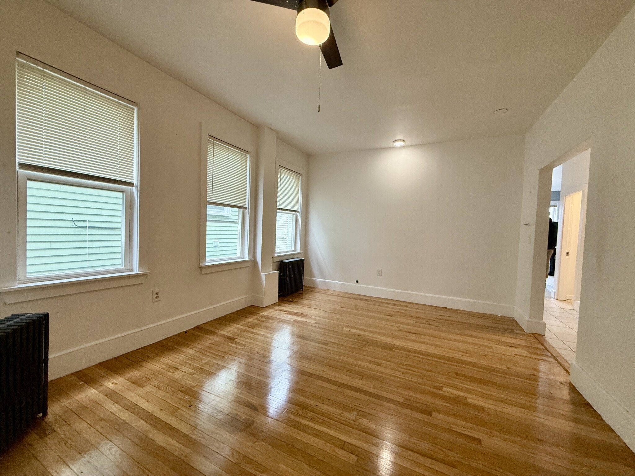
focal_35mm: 14
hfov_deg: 102.1
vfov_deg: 85.7
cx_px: 318
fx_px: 257
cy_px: 238
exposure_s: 1/120
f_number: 2.2
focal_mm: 2.22
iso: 250
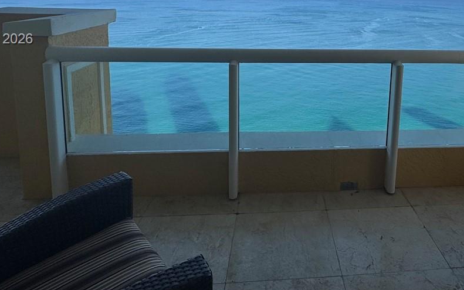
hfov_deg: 60.9
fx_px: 379
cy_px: 40
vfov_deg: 39.4
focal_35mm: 30
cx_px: 320
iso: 50
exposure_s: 1/1789
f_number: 2.2
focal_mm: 2.22
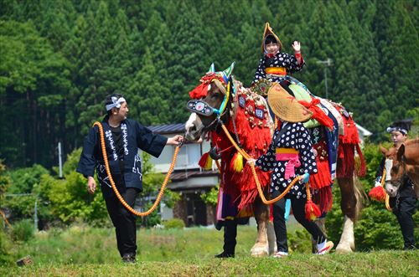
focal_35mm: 285
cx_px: 210
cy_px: 138
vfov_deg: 4.8
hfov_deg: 7.2
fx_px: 3310
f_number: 6.3
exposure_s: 1/2500
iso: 1000
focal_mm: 190
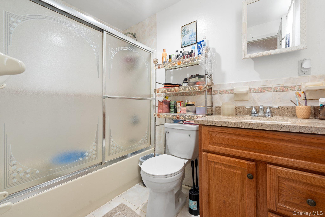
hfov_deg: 104.3
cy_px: 108
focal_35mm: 14
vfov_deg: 81.2
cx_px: 162
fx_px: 126
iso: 800
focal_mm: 14
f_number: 9
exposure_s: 1/1.25
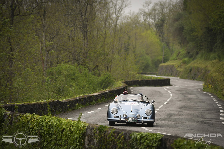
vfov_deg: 4.4
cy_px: 73
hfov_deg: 6.7
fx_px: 1922
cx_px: 112
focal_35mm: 309
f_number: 4
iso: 320
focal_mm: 200
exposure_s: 1/1000
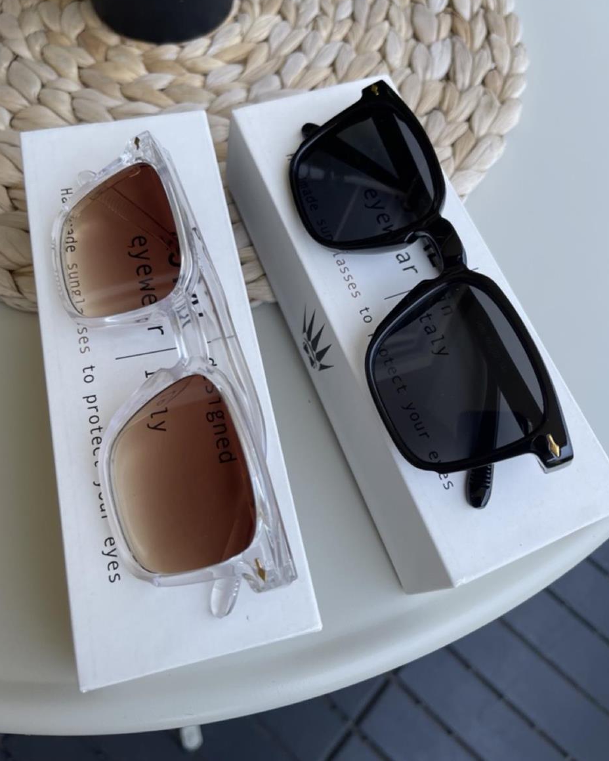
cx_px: 303
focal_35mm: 28
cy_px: 348
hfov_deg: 51.5
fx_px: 631
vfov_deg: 62.1
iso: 32
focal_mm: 5.1
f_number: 1.6
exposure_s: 1/428
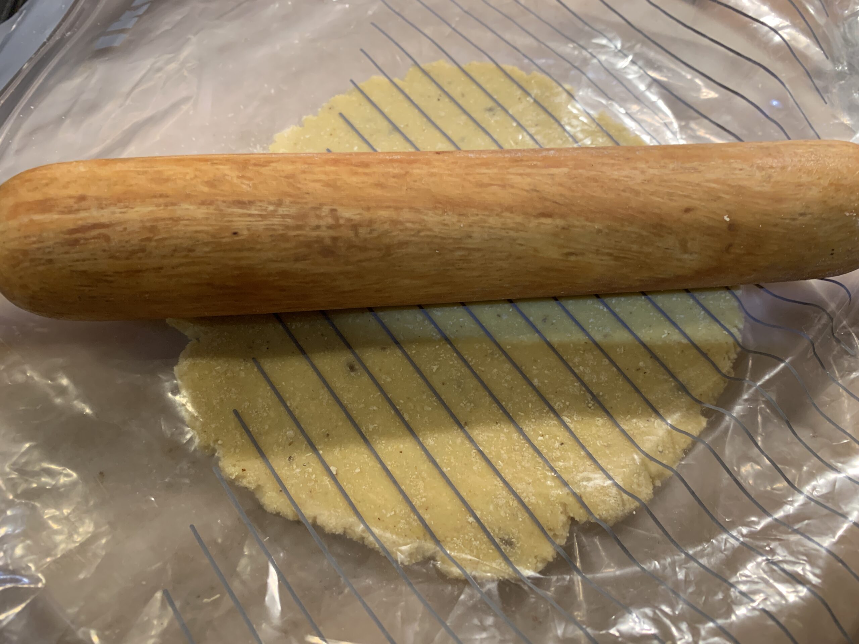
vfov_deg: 53.1
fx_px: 645
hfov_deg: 67.3
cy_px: 322
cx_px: 430
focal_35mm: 26
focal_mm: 4.25
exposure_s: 1/50
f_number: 1.8
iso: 160
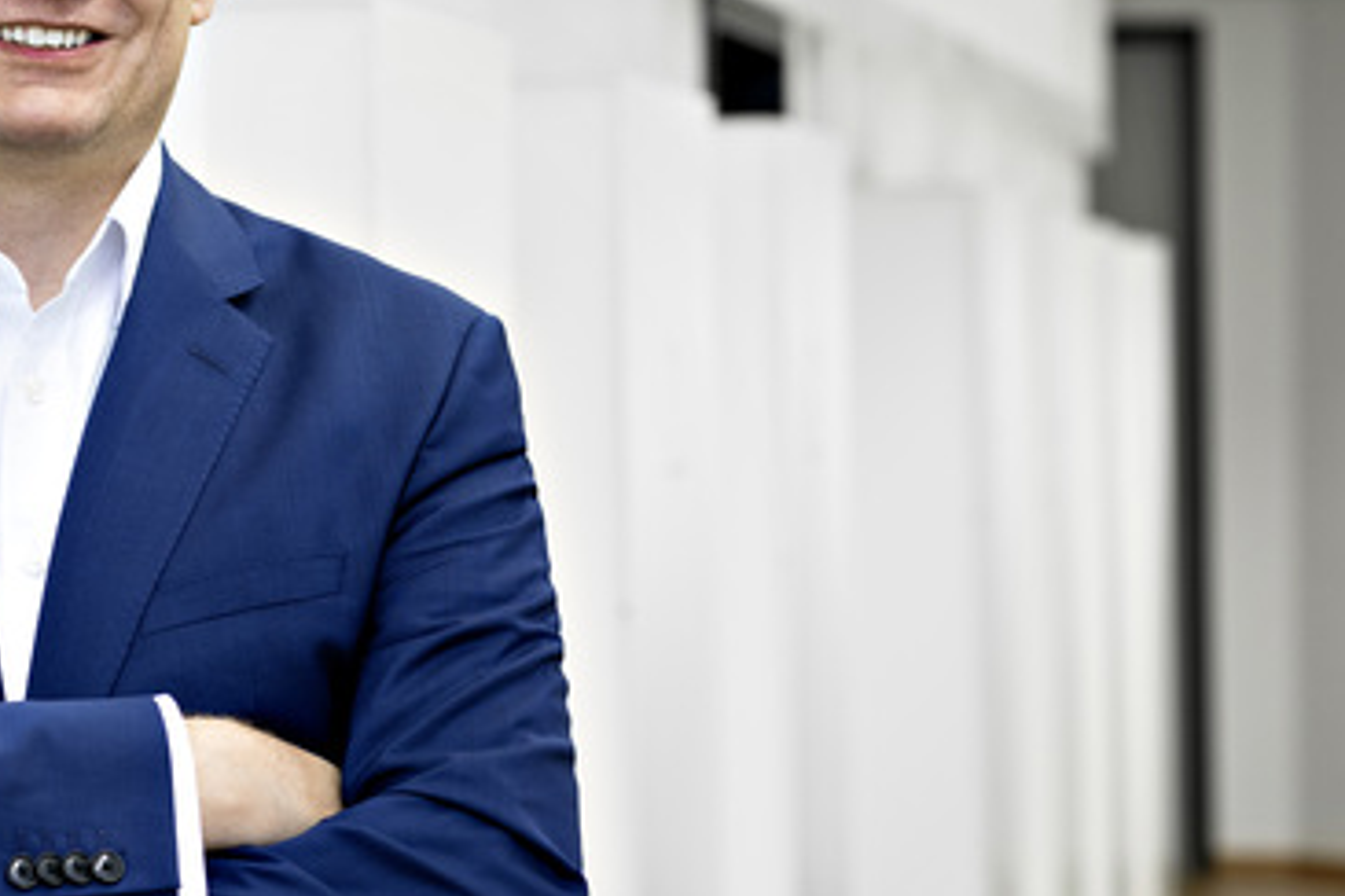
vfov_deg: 8.1
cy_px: 250
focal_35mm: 169
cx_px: 48
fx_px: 6314
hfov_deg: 12.0
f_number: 4.5
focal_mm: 85
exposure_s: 1/100
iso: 320
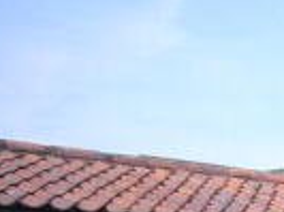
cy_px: 425
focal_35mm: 123
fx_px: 1006
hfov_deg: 13.3
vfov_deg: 10.9
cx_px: 603
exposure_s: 1/200
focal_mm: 4.6
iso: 80
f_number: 5.6
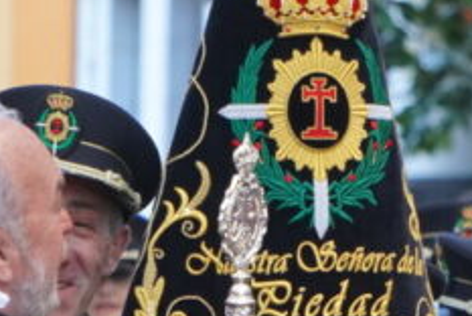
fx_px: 9526
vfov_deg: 1.9
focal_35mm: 726
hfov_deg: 2.8
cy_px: 324
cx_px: 369
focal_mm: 147
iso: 2500
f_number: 5.6
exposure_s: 1/250
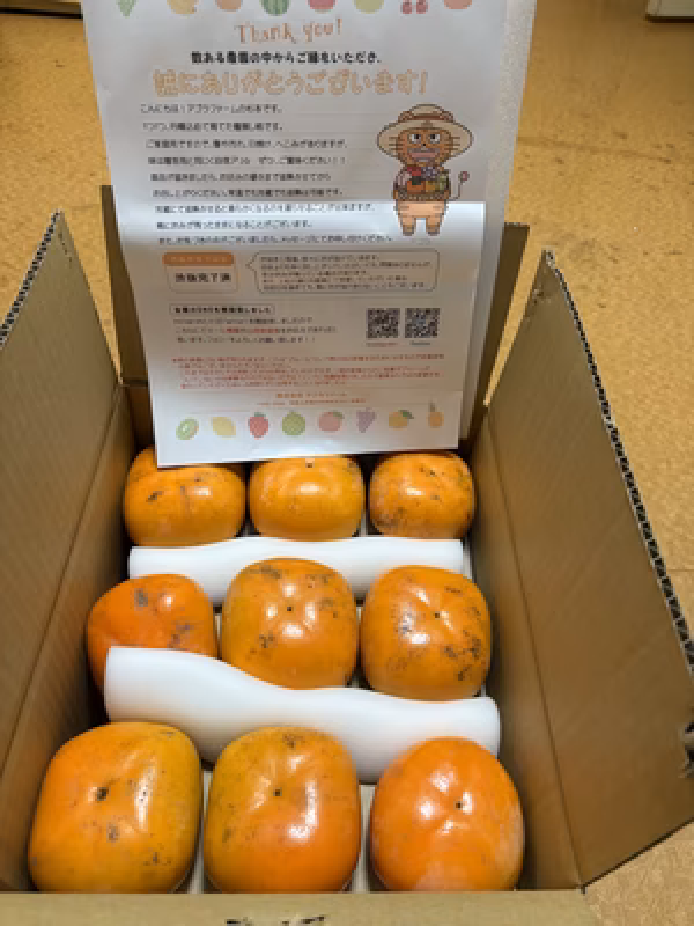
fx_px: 695
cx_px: 347
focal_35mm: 26
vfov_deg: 67.3
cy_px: 463
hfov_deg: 53.1
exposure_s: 1/60
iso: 125
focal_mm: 5.96
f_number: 1.6
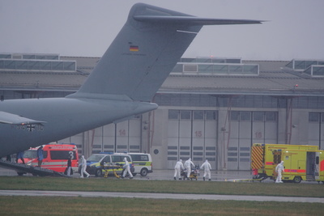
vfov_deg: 1.5
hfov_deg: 2.3
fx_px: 8102
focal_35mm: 900
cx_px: 162
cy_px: 108
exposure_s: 1/500
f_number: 6.3
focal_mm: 600
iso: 400
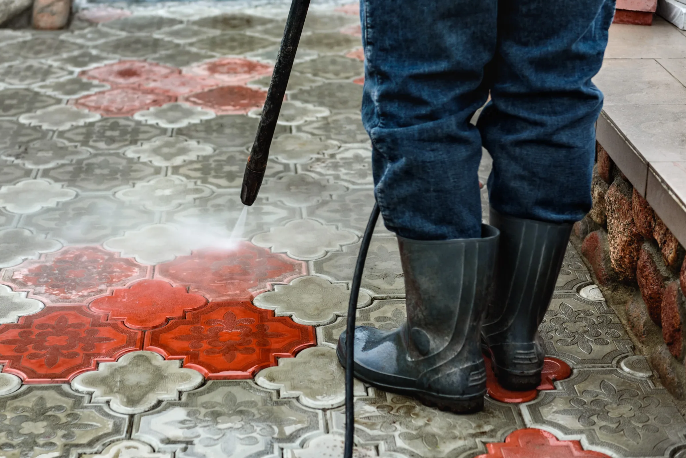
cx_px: 269
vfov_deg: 18.9
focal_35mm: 72
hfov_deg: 28.0
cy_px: 186
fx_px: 1373
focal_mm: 58
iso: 500
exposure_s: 1/320
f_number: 3.5
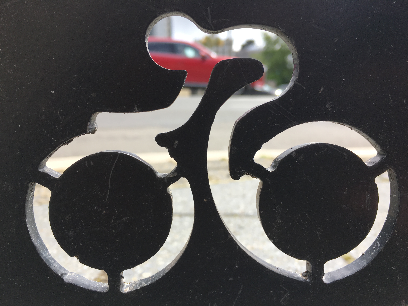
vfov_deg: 48.2
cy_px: 153
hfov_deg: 61.7
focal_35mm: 29
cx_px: 204
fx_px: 342
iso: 25
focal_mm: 4.15
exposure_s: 1/625
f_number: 2.2
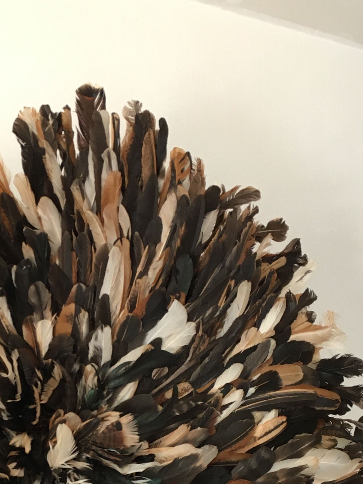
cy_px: 454
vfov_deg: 27.3
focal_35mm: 68
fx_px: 951
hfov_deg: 21.1
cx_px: 30
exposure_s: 1/33
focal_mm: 4.15
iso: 64
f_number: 2.2
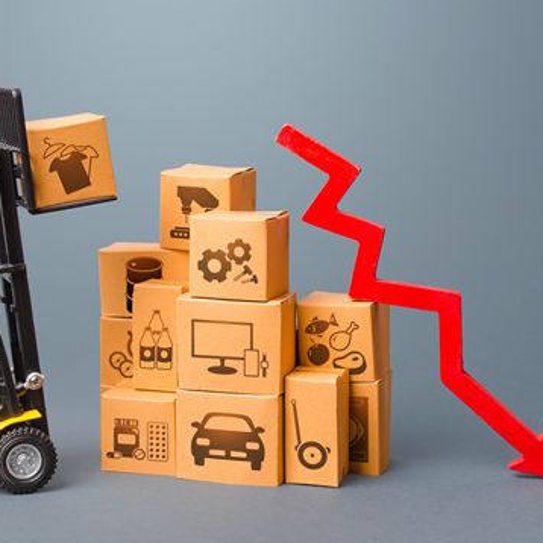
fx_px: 1438
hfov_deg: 21.3
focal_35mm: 81
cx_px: 179
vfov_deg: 21.4
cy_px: 254
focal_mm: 38
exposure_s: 1/100
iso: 100
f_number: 7.1
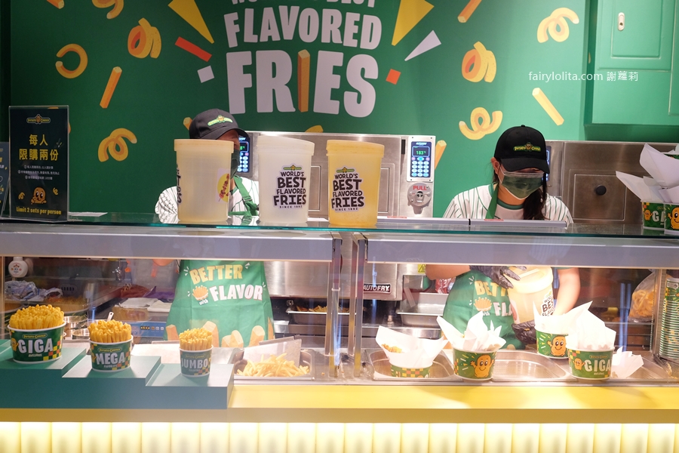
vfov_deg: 37.9
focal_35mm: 35
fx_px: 660
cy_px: 226
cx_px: 340
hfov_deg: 54.4
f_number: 3.6
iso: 1000
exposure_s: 1/105
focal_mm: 23
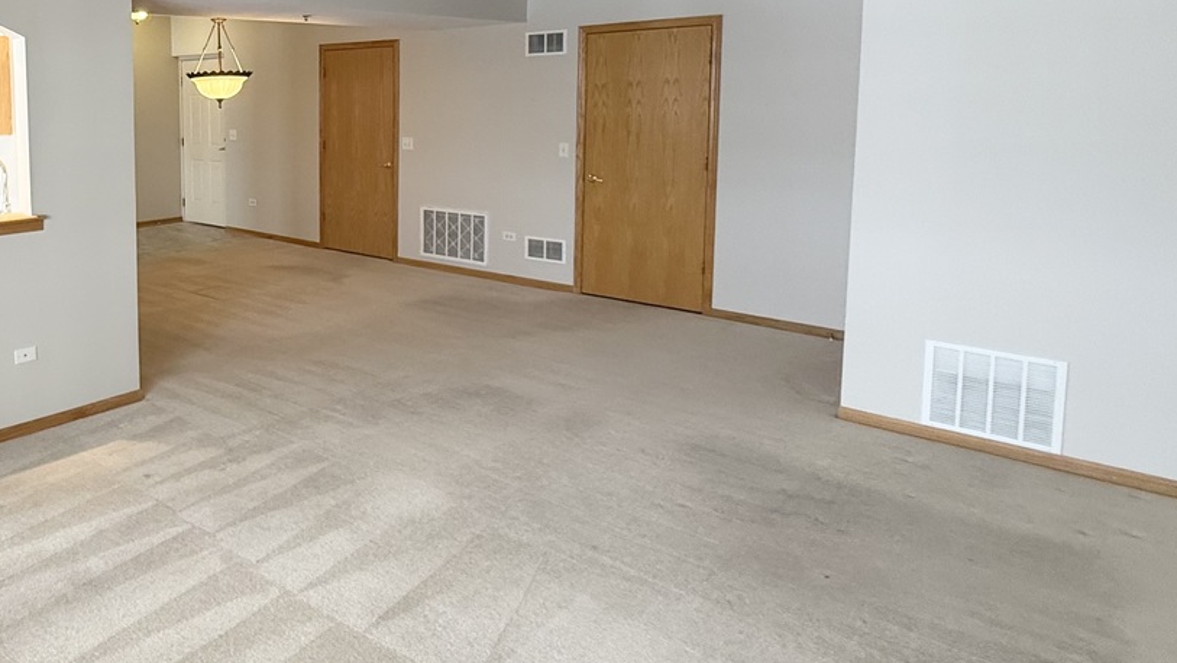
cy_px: 169
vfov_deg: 41.7
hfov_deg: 62.1
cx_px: 187
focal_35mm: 27
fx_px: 843
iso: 250
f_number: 2.2
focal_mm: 2.22
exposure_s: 1/120
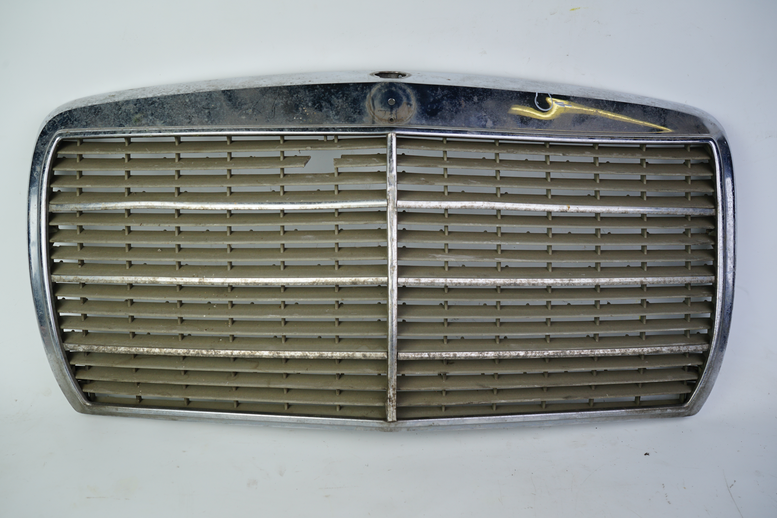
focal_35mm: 34
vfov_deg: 38.9
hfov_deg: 55.8
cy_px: 259
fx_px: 734
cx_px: 388
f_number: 8
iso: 200
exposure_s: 1/160
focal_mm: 34
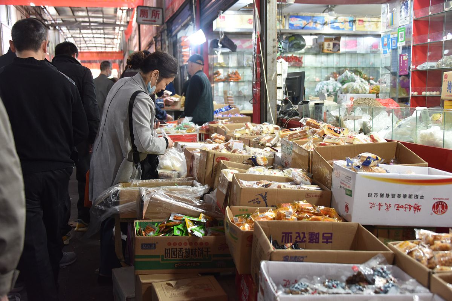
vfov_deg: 35.1
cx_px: 226
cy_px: 150
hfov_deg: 50.7
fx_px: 477
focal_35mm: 38
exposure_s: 1/80
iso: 2000
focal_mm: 38
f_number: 4
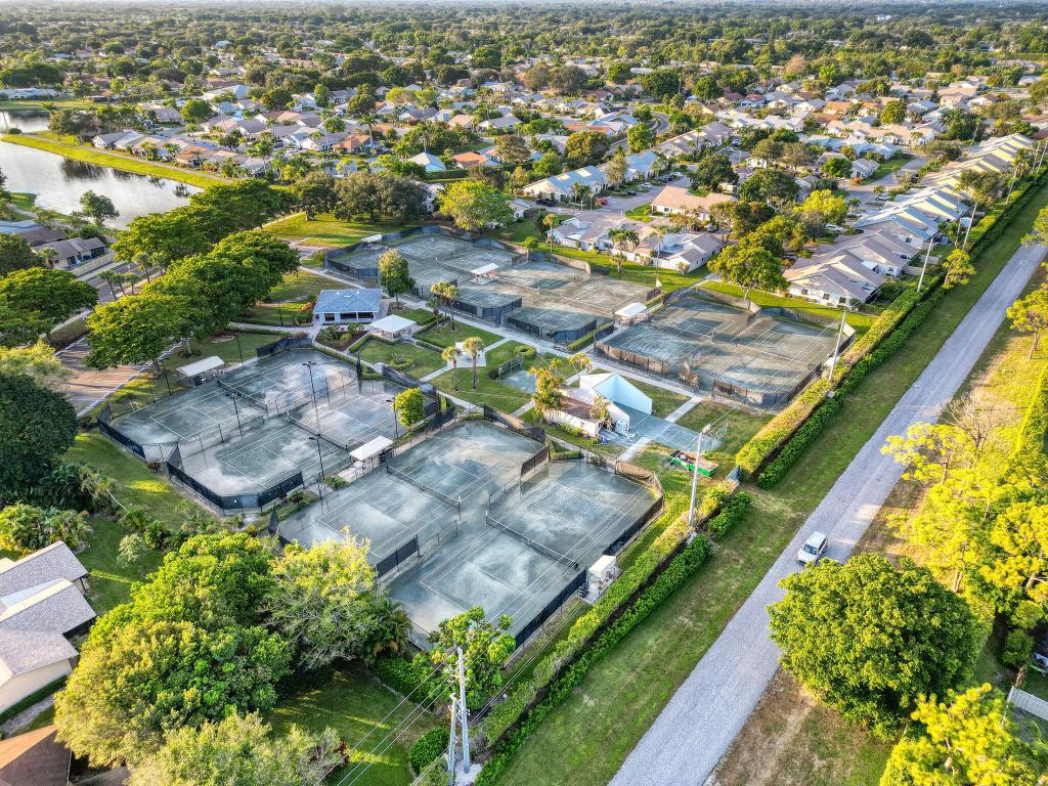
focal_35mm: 24
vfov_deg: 56.8
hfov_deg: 71.6
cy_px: 393
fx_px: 727
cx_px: 524
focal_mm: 6.7
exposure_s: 1/350
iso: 120
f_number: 1.7
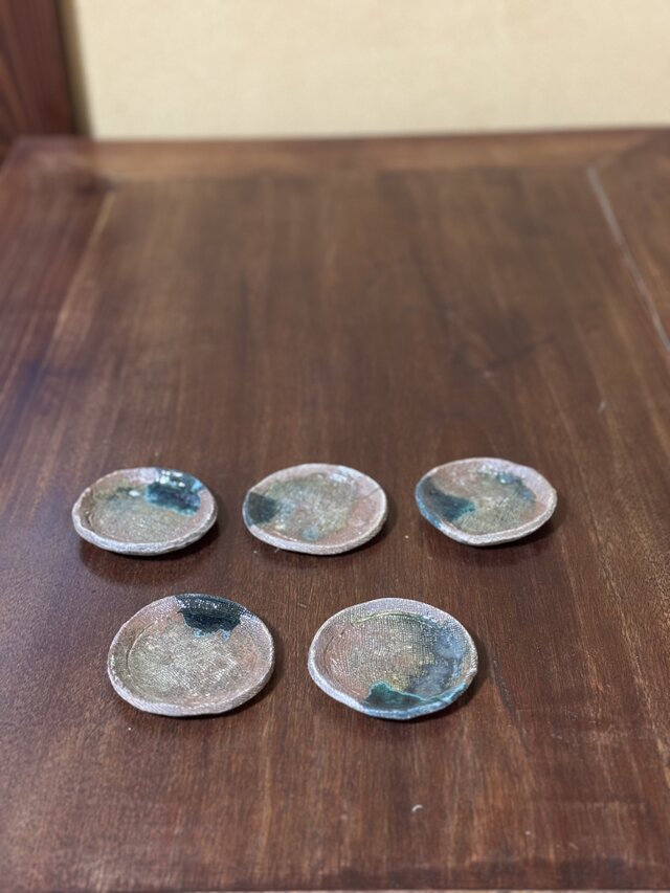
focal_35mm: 48
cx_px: 335
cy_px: 446
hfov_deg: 30.3
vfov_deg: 39.7
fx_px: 1238
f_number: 1.78
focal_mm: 6.76
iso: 640
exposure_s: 1/30
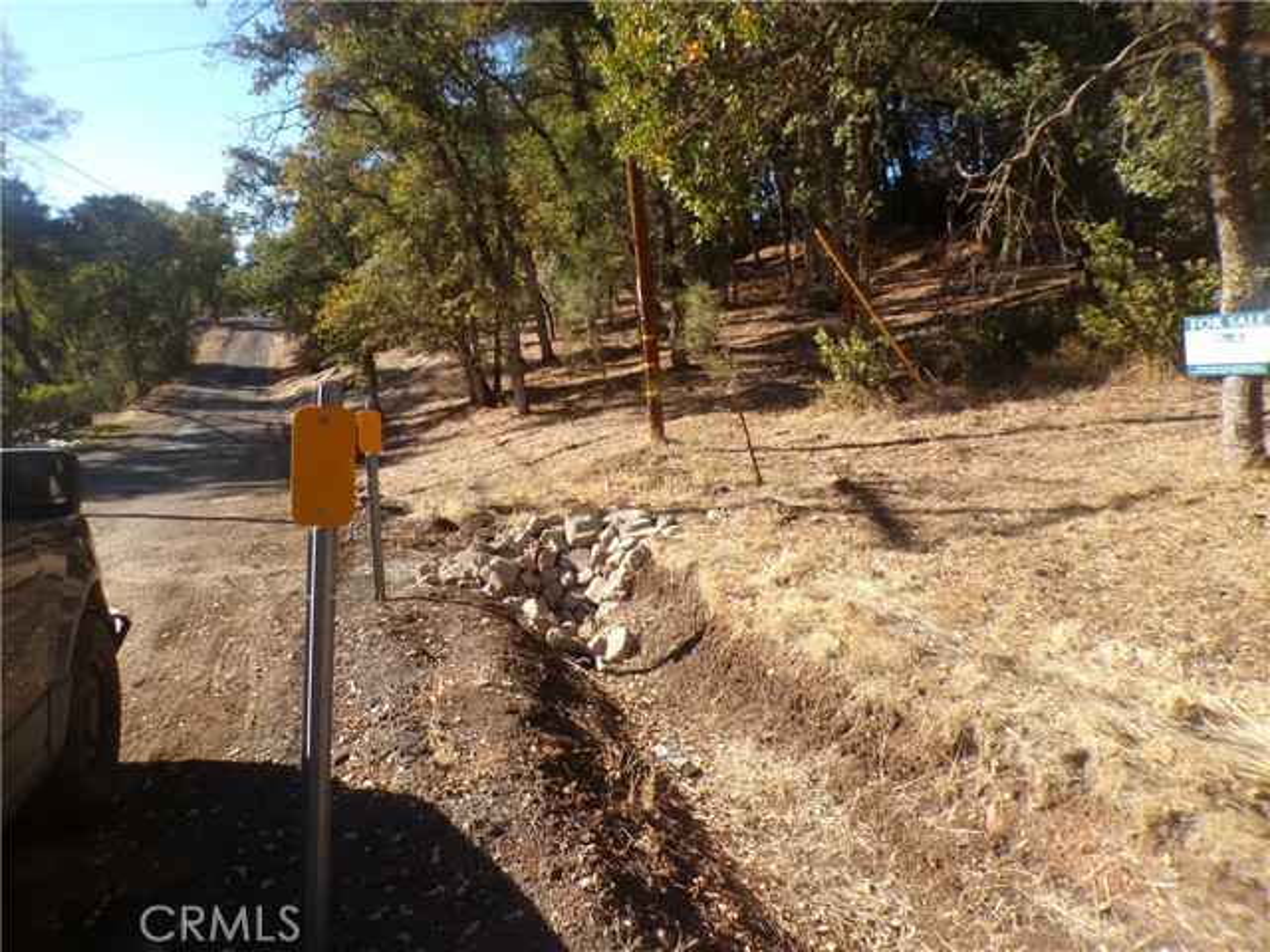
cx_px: 635
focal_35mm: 24
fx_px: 881
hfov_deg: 71.6
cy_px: 476
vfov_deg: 56.8
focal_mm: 4.3
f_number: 4.4
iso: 100
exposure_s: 1/280
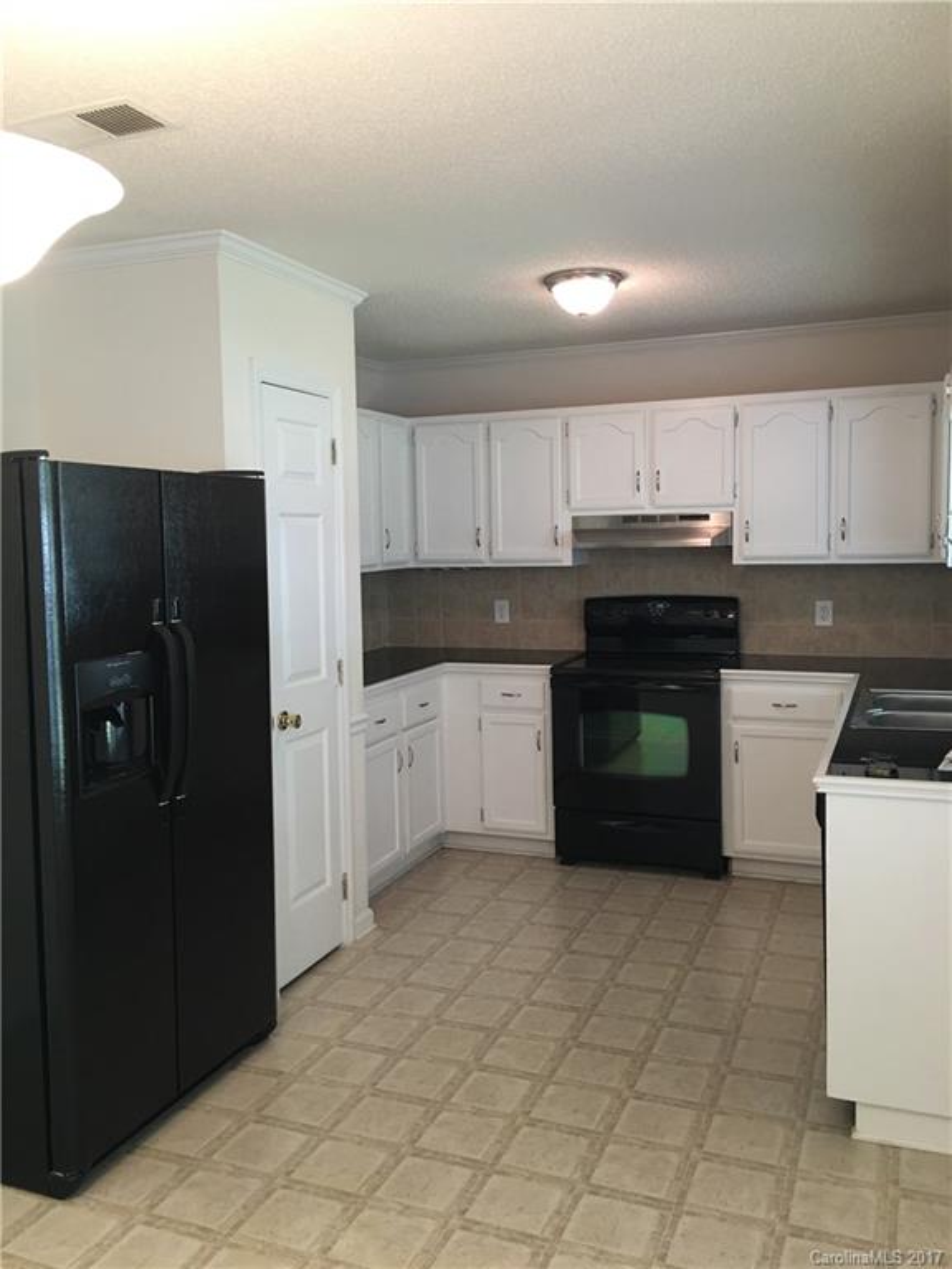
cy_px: 634
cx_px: 476
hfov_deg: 48.2
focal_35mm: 29
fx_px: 1063
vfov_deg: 61.7
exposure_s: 1/15
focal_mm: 4.15
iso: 40
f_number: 2.2
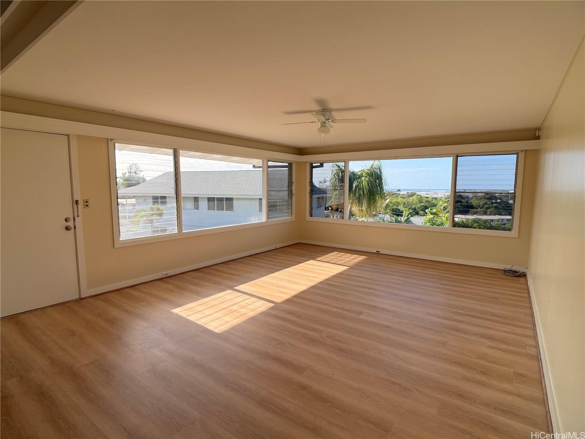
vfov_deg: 56.8
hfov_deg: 71.6
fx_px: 406
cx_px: 292
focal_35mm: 24
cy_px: 220
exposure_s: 1/1812
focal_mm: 6.76
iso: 100
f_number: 1.78
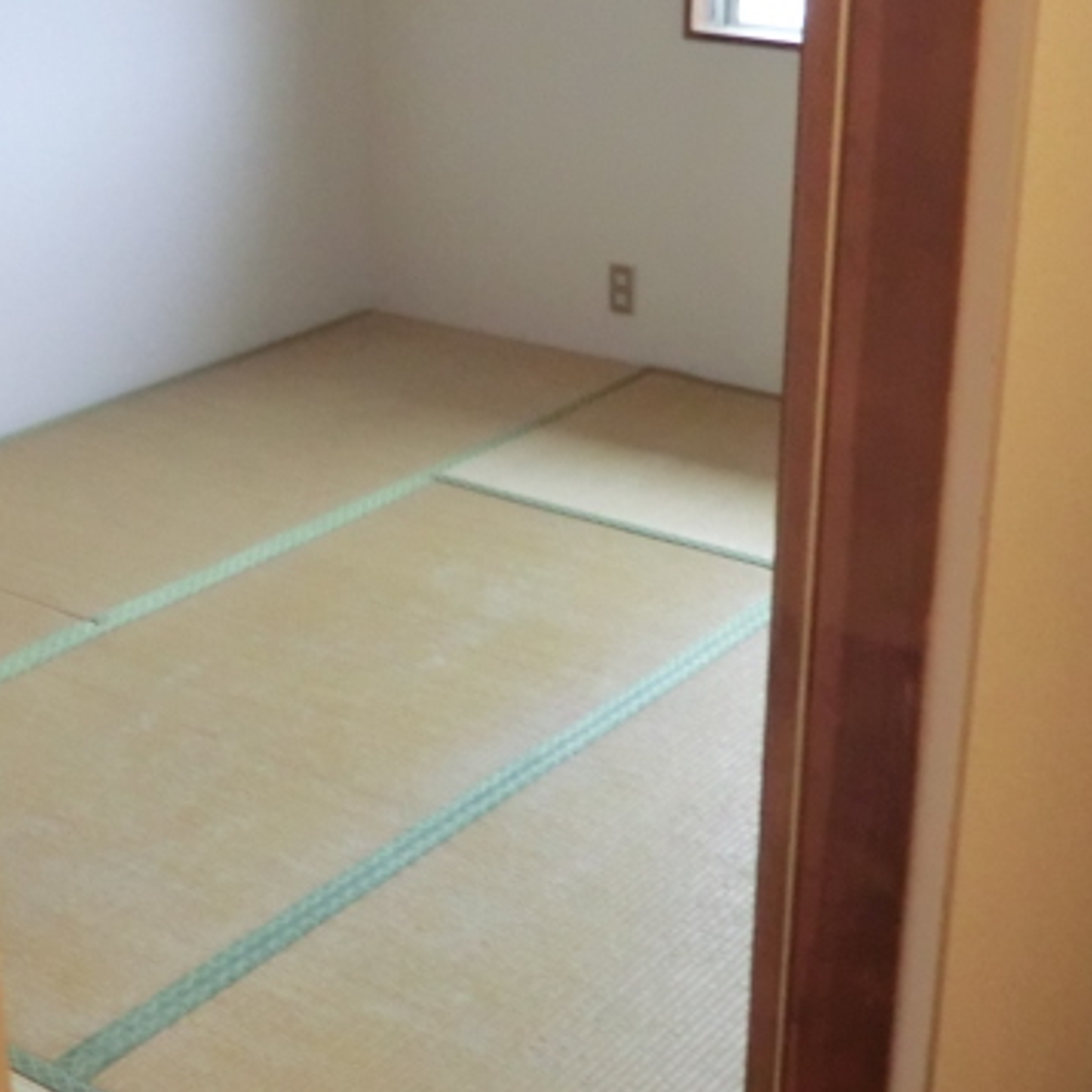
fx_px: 1927
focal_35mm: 54
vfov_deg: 31.6
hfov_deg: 31.6
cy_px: 601
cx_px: 574
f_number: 3.6
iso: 800
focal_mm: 6.1
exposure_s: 1/25
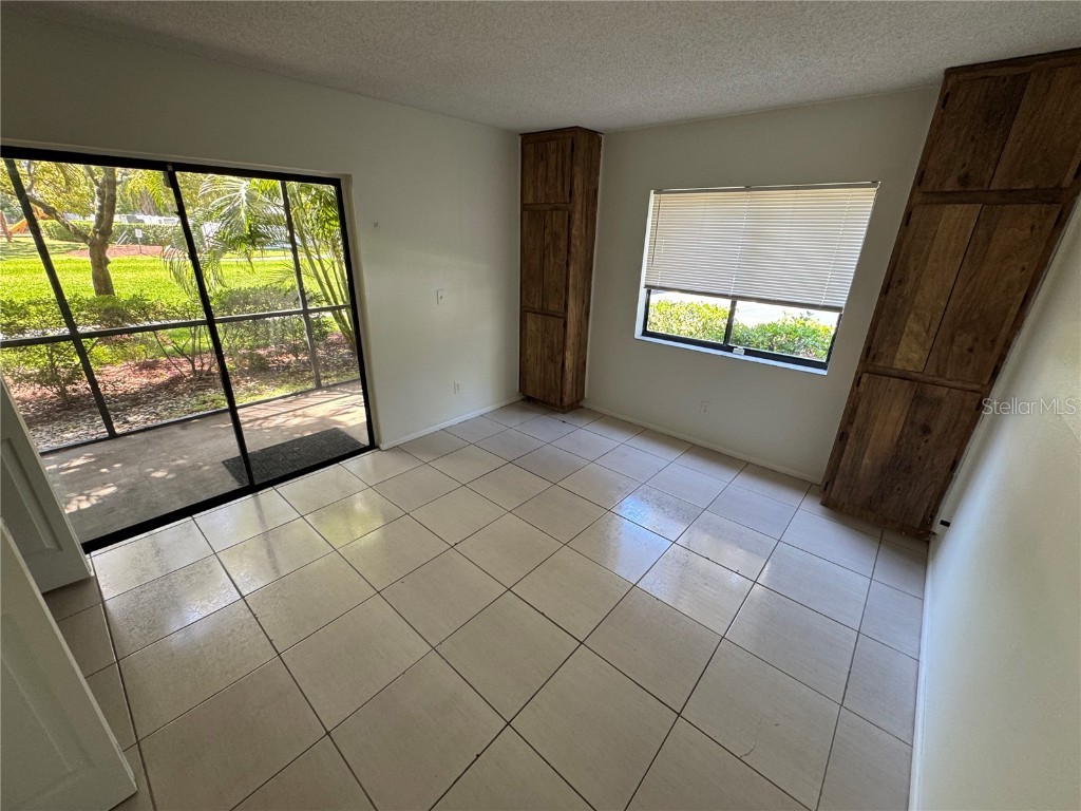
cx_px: 540
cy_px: 406
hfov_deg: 102.1
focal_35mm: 14
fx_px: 437
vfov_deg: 85.7
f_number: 2.2
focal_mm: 2.22
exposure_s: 1/99
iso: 160
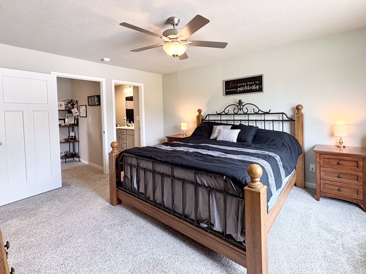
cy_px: 118
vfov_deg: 74.4
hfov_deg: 90.9
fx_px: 180
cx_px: 197
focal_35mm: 17
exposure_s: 1/60
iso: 125
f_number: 2.2
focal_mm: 2.22
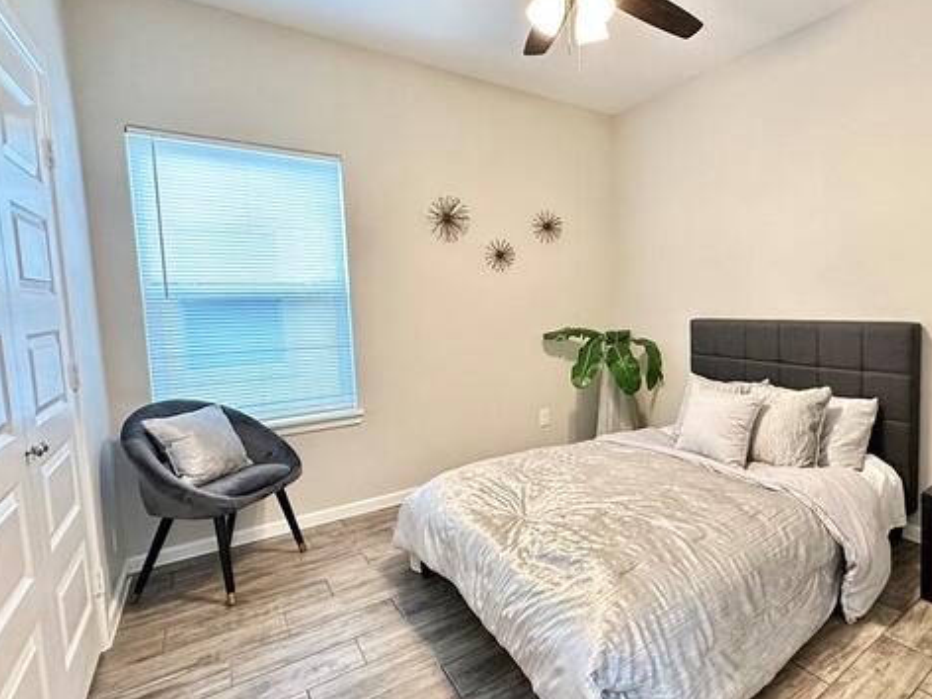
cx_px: 620
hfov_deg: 81.9
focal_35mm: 19
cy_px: 340
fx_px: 512
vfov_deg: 68.7
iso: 500
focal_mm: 2.22
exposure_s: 1/60
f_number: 2.2
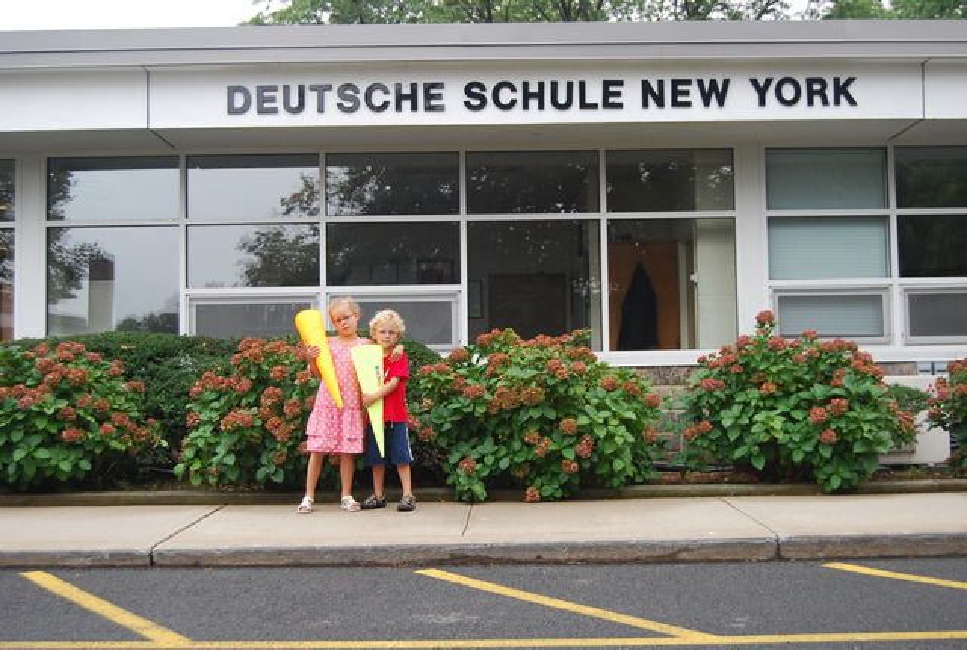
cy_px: 325
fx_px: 1212
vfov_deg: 30.0
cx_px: 484
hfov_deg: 43.5
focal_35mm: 45
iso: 200
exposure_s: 1/100
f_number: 5
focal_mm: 30
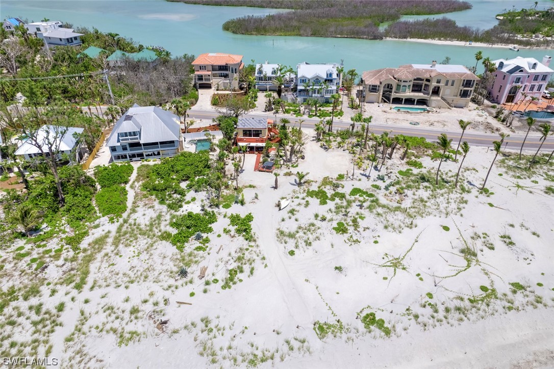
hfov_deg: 78.6
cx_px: 277
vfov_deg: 57.2
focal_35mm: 22
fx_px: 339
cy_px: 184
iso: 100
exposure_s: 1/500
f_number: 2.8
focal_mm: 8.38
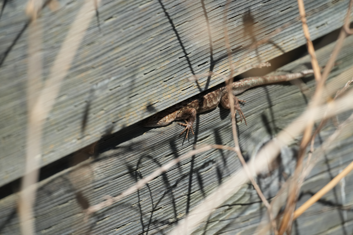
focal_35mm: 600
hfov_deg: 3.4
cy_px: 118
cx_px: 176
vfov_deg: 2.3
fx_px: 5883
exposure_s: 1/2500
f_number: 5.6
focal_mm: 600
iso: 800
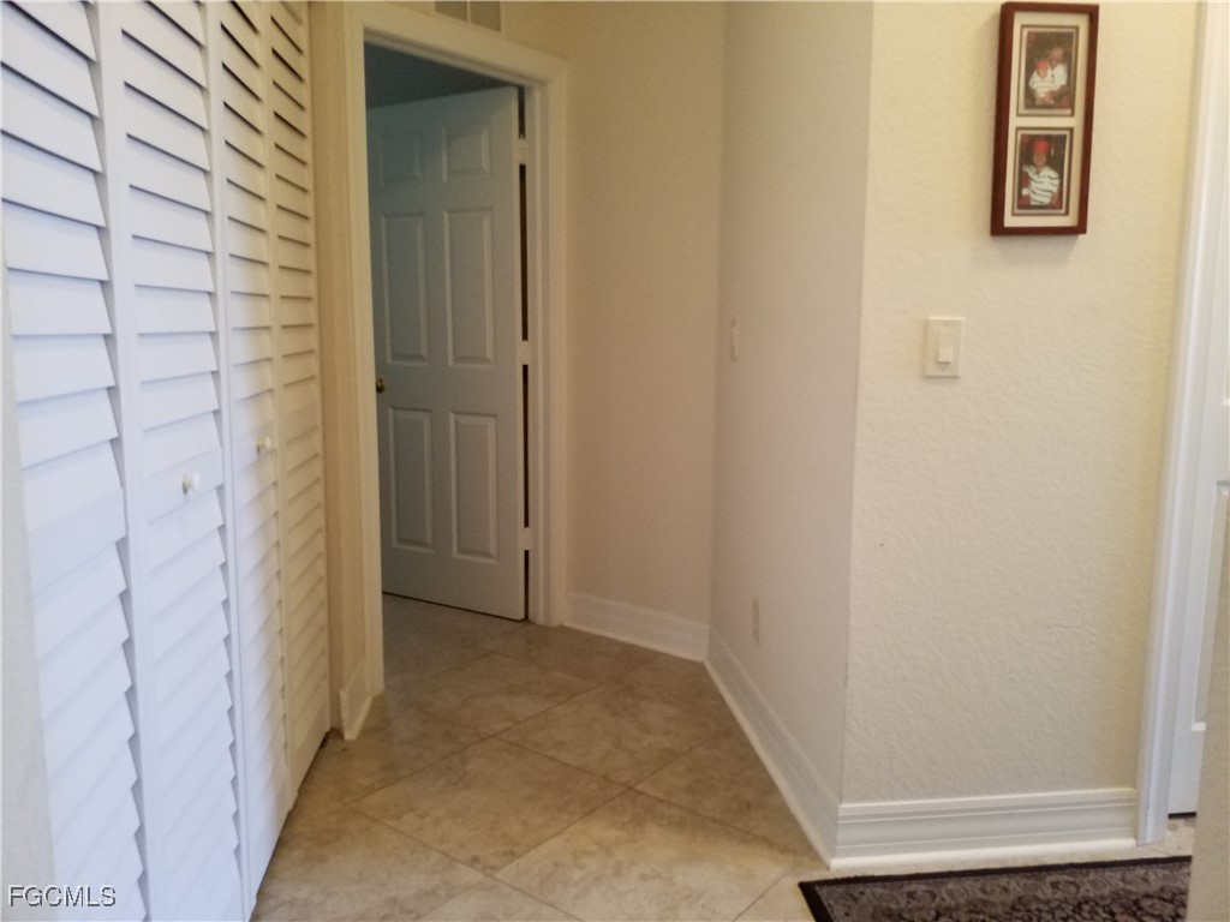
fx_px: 959
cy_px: 461
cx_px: 615
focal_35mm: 27
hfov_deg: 65.3
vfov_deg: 51.4
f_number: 1.9
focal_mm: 3.6
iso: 320
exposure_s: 1/24
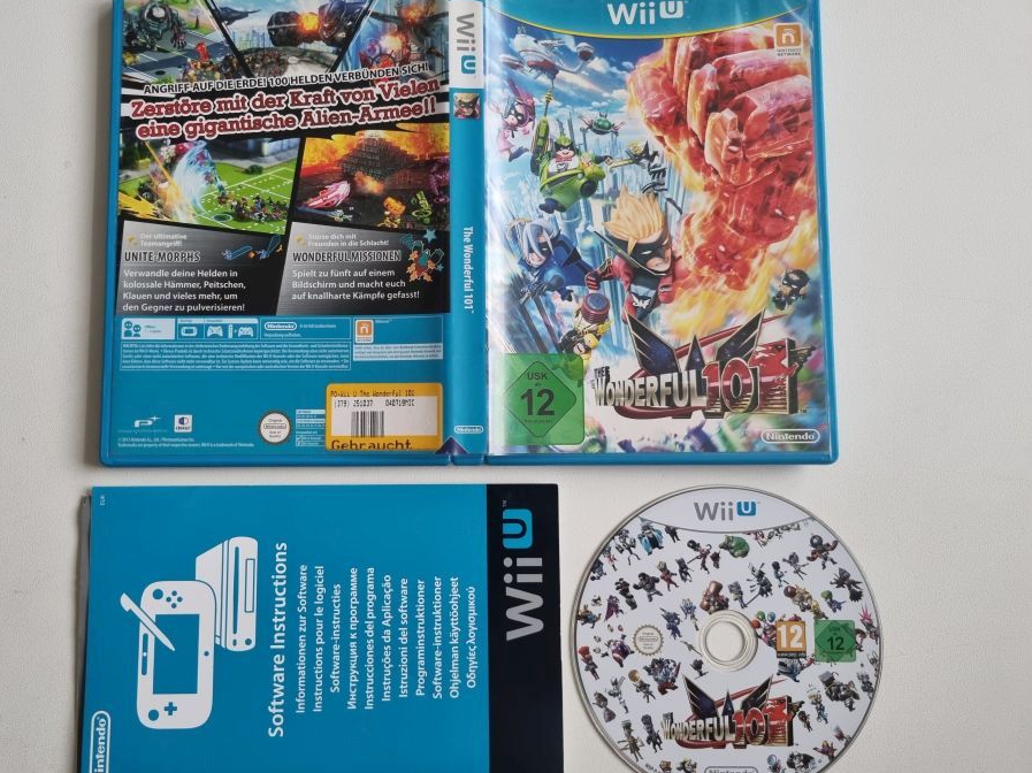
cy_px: 396
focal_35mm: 29
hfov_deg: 61.5
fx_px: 864
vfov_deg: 48.2
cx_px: 458
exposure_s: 1/50
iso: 320
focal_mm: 5.4
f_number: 1.8
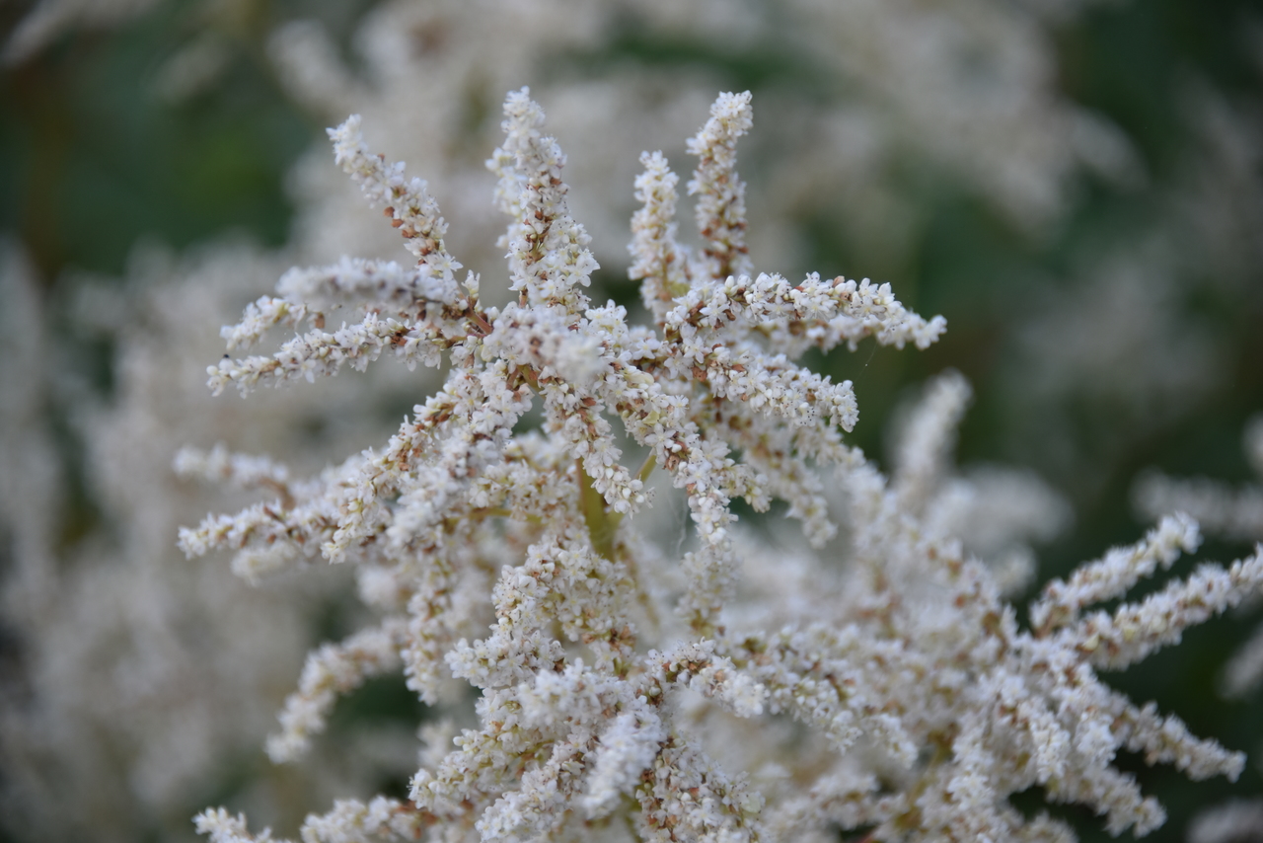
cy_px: 422
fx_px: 10527
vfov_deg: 4.6
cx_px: 632
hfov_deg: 6.9
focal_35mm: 300
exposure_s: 1/640
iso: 720
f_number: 5.6
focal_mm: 300
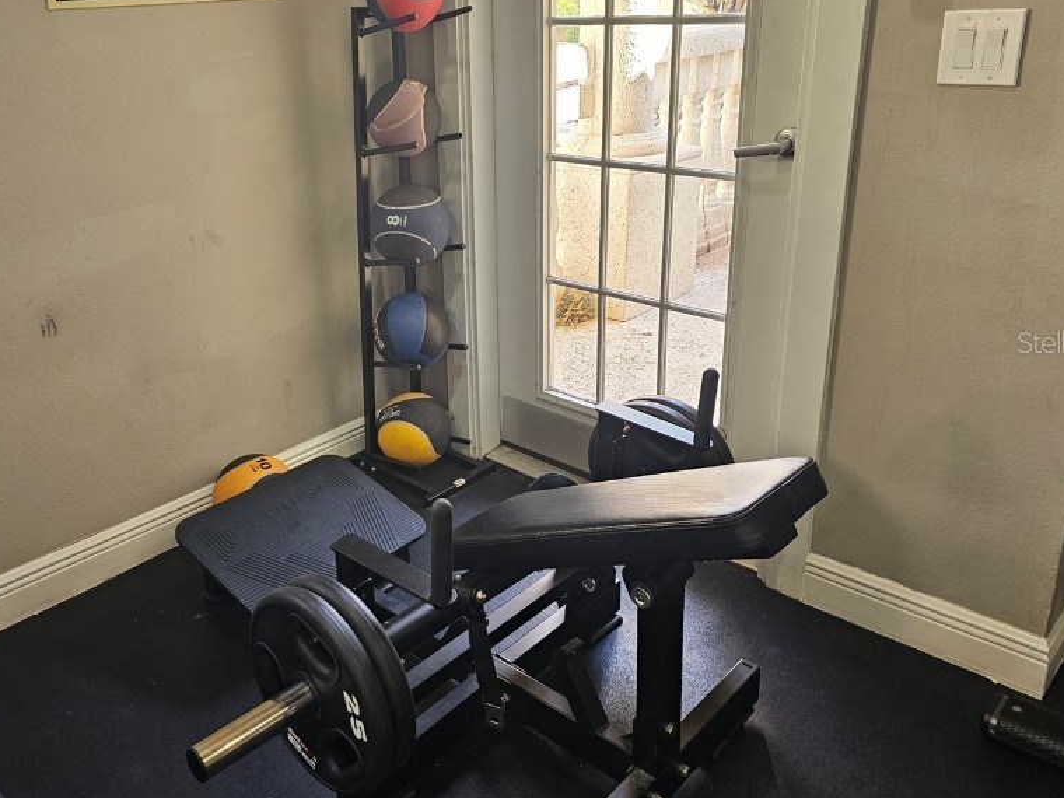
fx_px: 953
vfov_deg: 45.3
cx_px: 433
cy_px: 342
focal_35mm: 31
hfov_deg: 57.9
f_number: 1.7
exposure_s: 1/120
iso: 200
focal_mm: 6.3
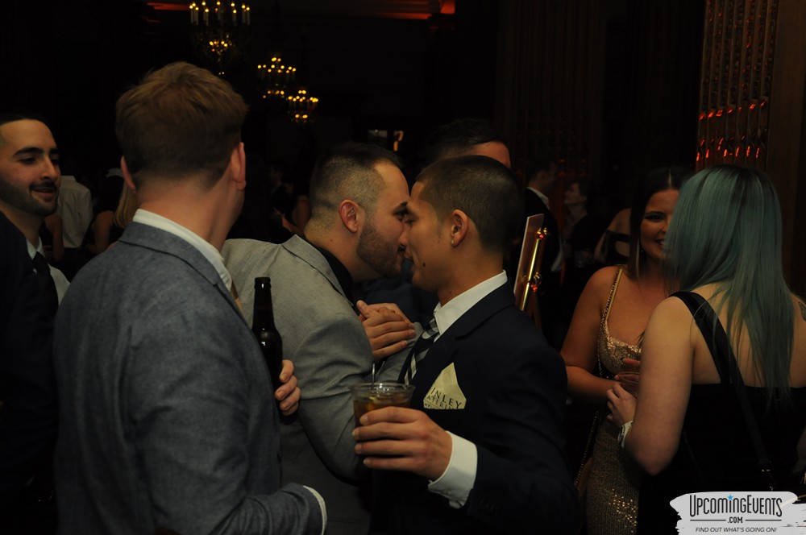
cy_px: 268
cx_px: 403
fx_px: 1140
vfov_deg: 26.4
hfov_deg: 38.9
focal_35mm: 51
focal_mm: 34
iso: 800
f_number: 5.6
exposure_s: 1/60
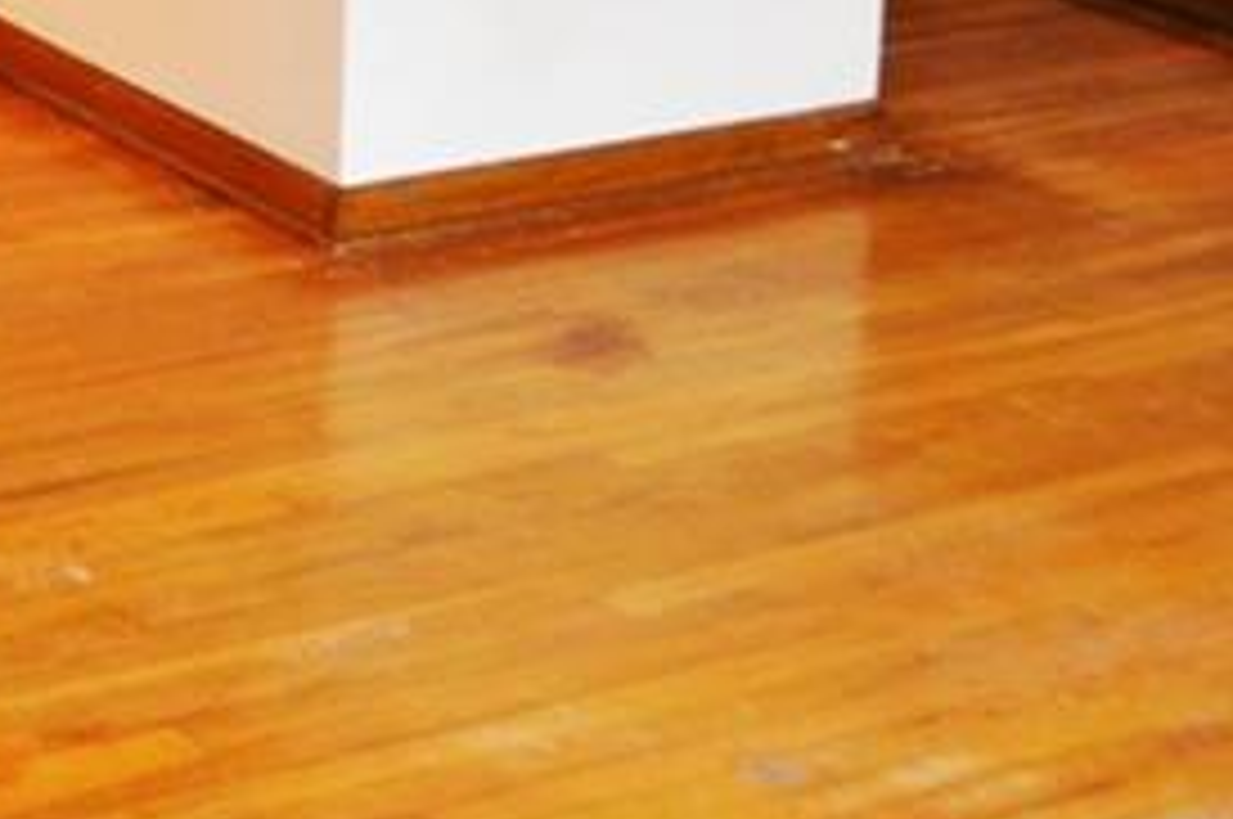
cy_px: -418
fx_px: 3455
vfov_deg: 12.8
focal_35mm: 101
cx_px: -346
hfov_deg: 18.8
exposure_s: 1/60
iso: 720
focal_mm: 18
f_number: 3.5
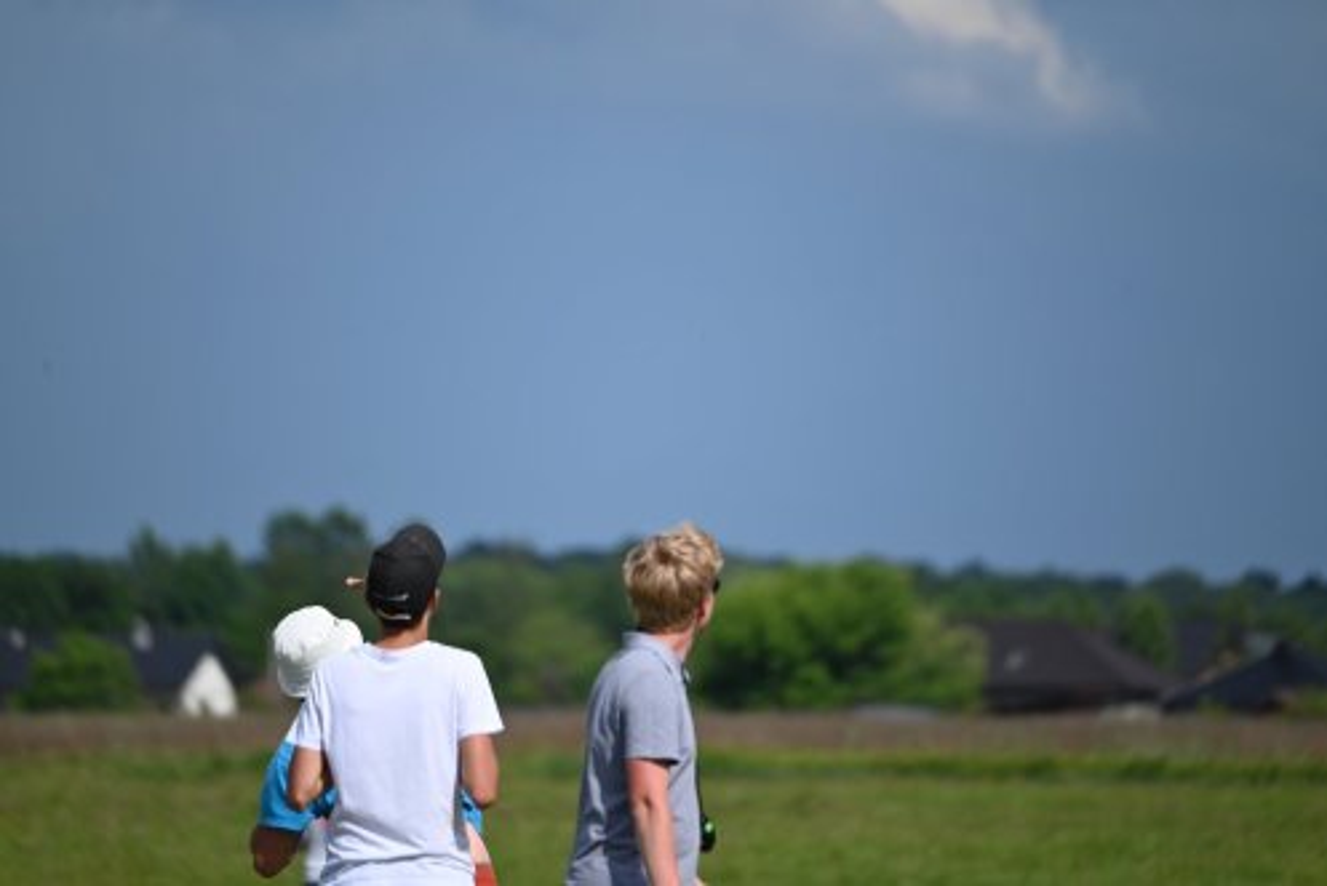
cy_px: 443
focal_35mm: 400
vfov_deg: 3.4
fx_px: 14752
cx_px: 664
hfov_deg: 5.2
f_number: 6.3
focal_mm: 400
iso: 320
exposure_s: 1/2000
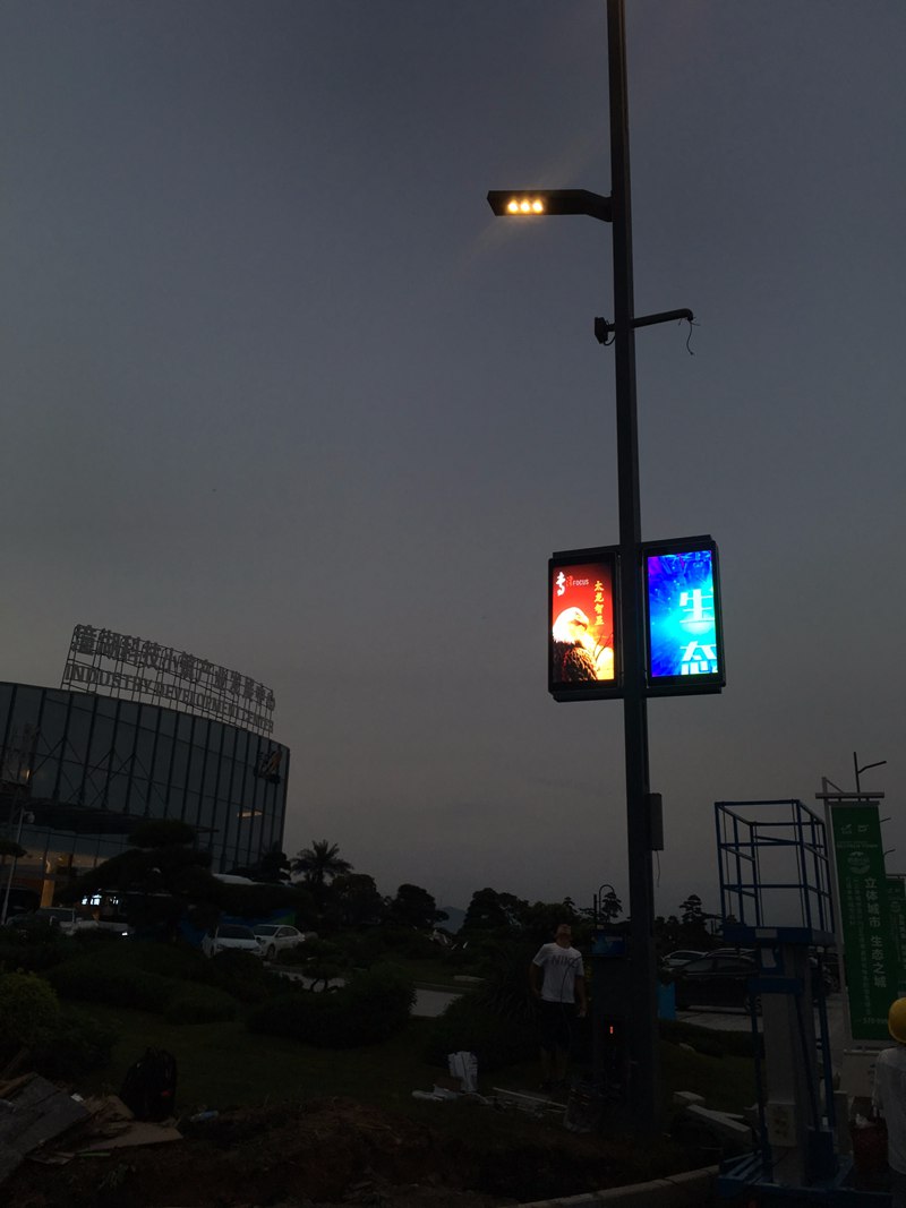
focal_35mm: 29
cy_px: 604
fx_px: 1012
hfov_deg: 48.2
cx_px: 453
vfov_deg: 61.7
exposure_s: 1/145
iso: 25
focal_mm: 4.15
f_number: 2.2
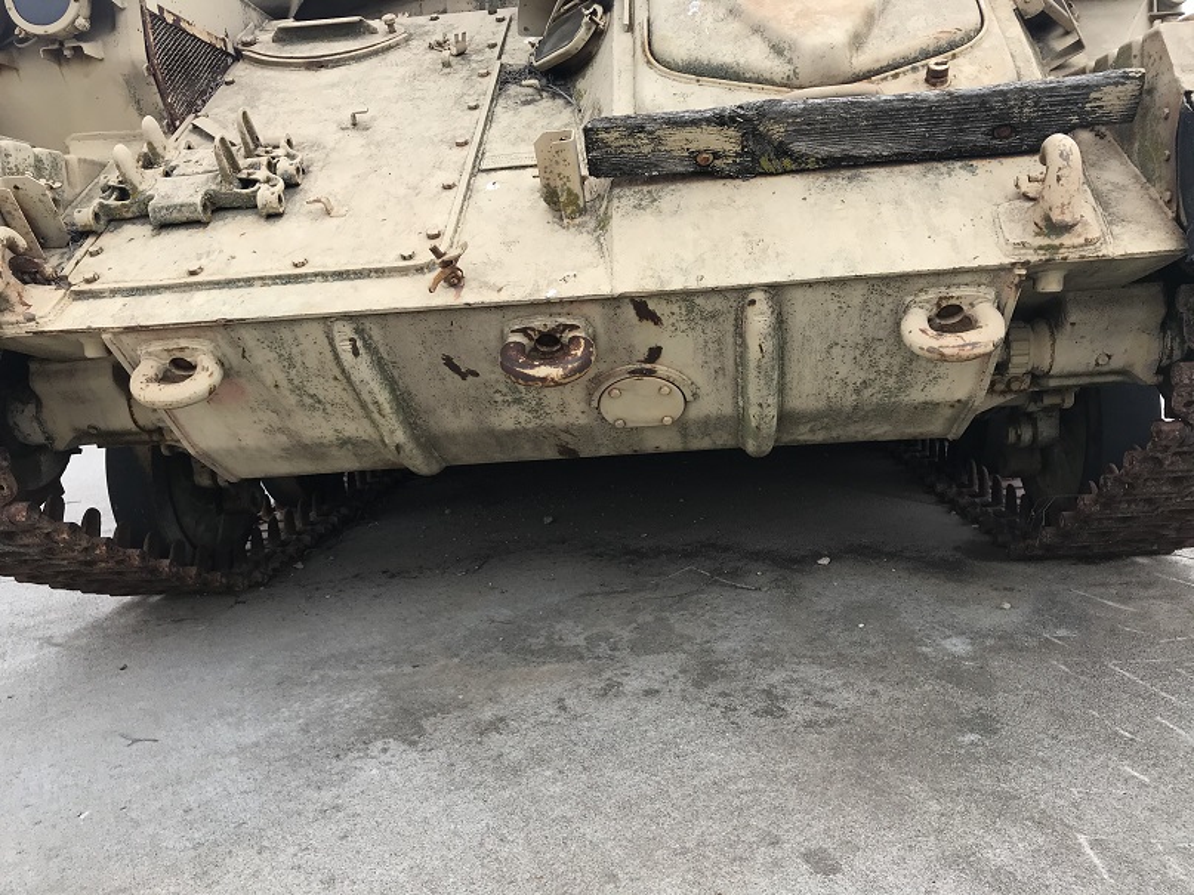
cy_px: 448
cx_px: 597
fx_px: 966
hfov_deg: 63.5
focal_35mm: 28
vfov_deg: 49.7
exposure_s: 1/584
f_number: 1.8
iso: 20
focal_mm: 3.99
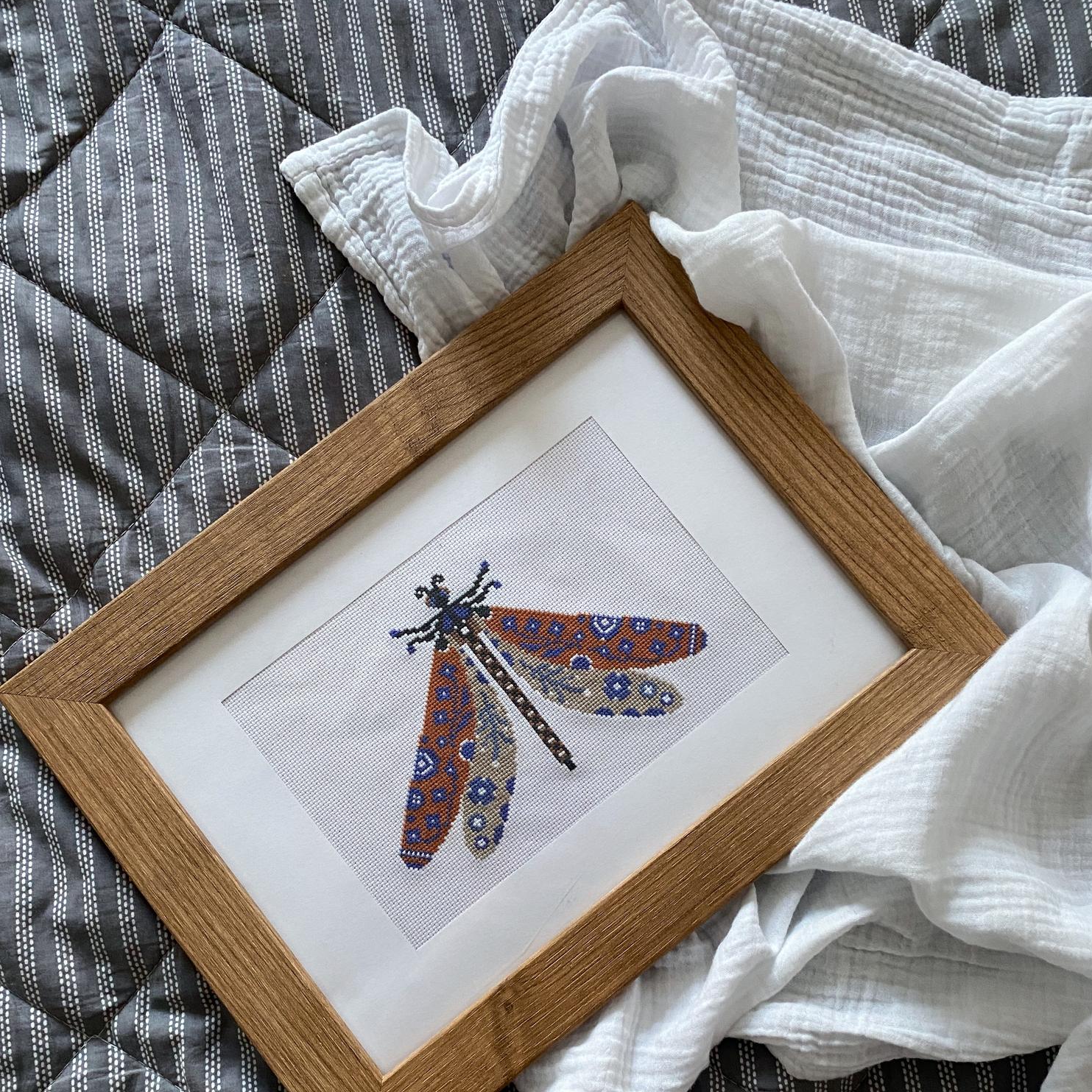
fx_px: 1106
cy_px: 674
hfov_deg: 52.5
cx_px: 552
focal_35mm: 31
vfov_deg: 52.0
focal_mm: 4.25
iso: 320
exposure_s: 1/54
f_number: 1.8
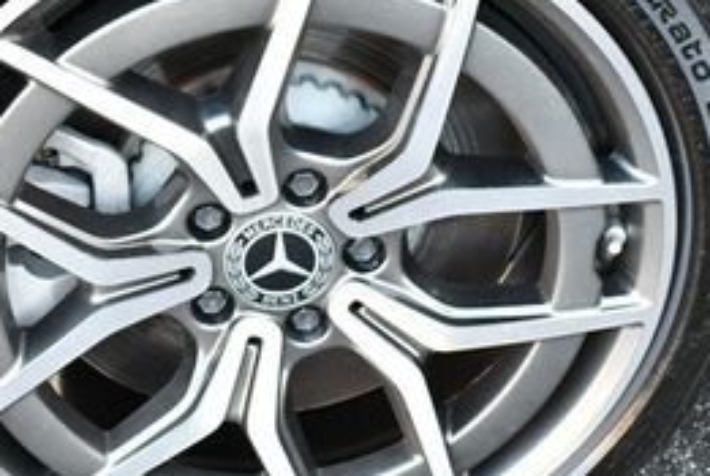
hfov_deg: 20.8
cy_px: 180
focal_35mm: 98
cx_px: 326
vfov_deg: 14.0
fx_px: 1936
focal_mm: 20
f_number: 3.5
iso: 800
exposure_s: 1/250
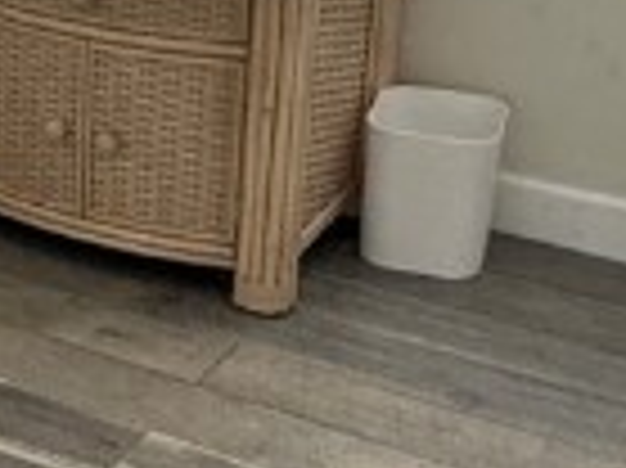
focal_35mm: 103
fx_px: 1861
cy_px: 76
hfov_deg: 16.9
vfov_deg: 14.2
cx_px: -374
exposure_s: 1/79
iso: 320
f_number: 2.2
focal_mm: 2.22
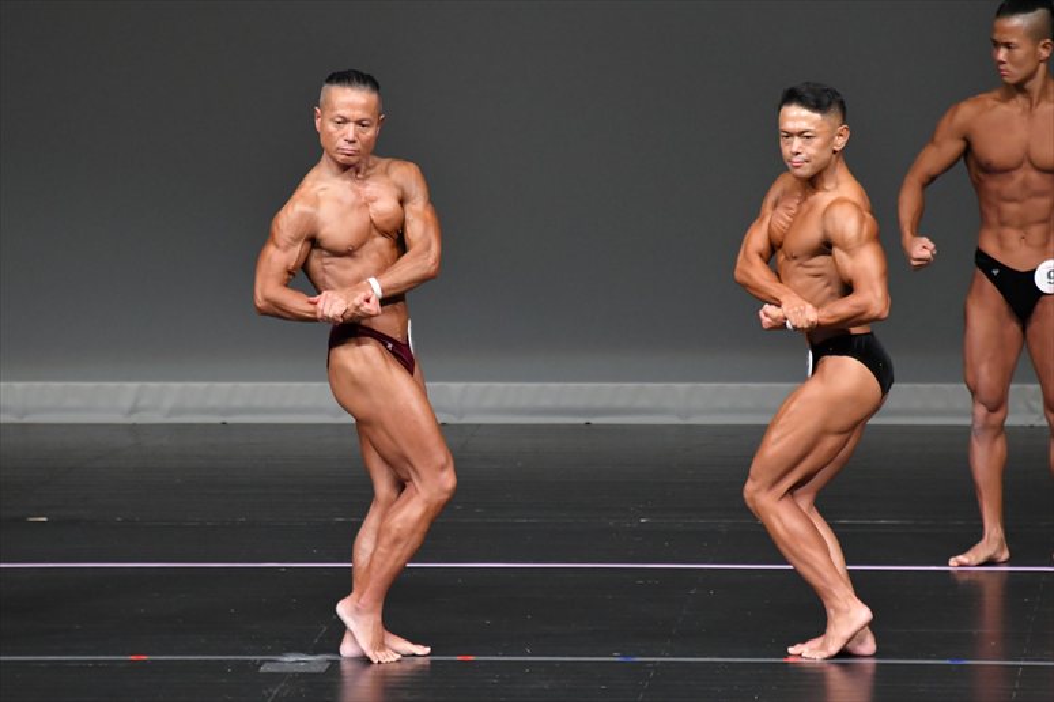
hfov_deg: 5.5
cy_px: 351
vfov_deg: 3.7
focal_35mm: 375
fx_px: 10974
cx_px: 527
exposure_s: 1/400
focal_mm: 250
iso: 4000
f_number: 5.6
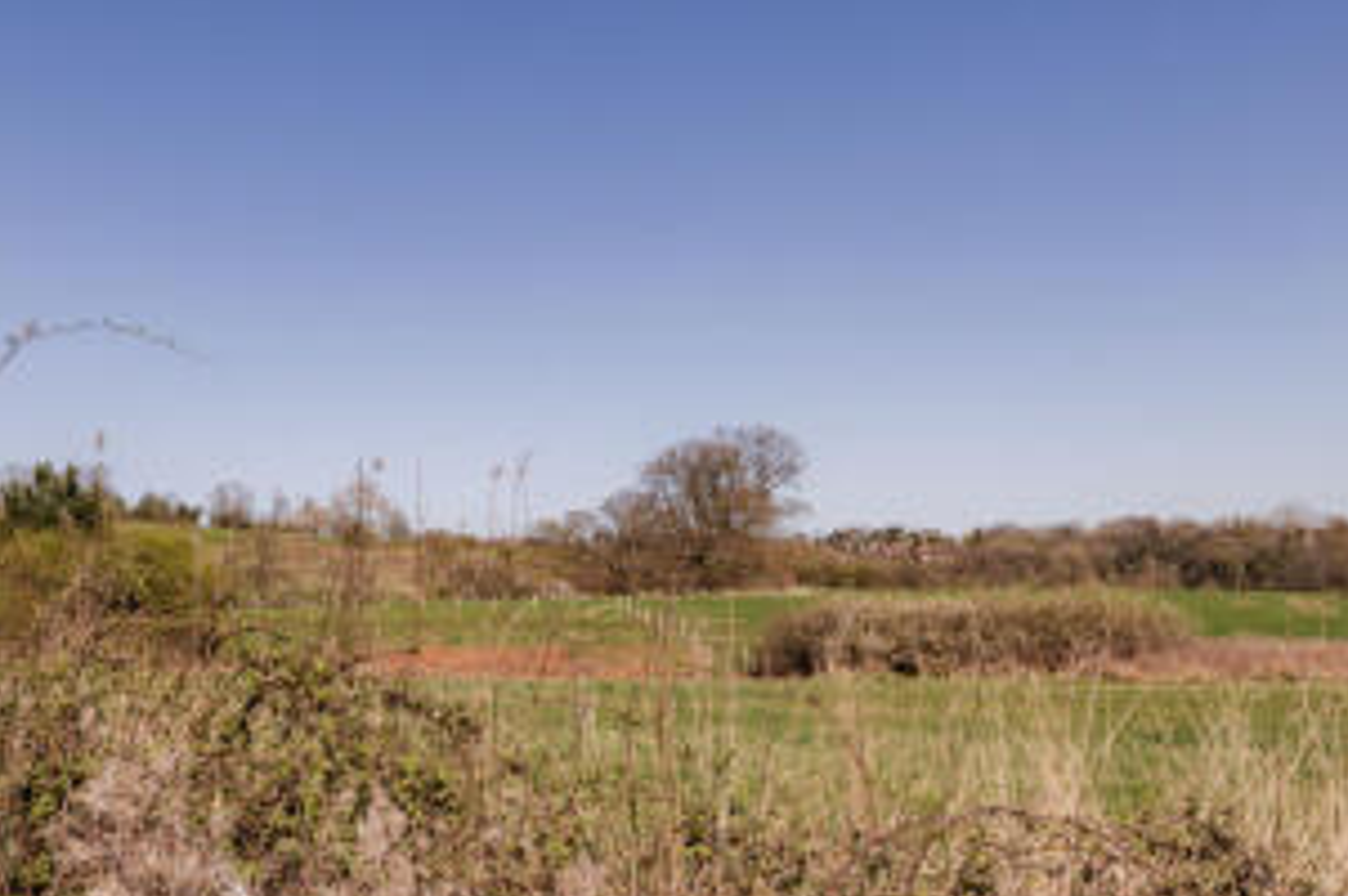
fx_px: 1421
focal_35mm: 38
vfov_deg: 34.9
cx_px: 596
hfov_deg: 50.6
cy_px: 522
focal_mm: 24
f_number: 7.1
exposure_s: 1/1250
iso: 200
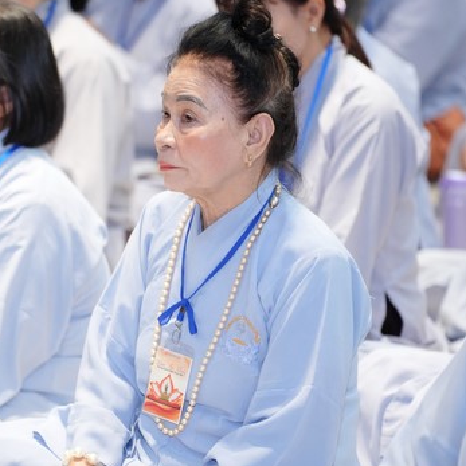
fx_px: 3640
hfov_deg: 7.3
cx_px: 128
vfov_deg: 7.3
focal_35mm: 239
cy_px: 280
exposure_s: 1/200
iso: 2500
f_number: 2.8
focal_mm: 150
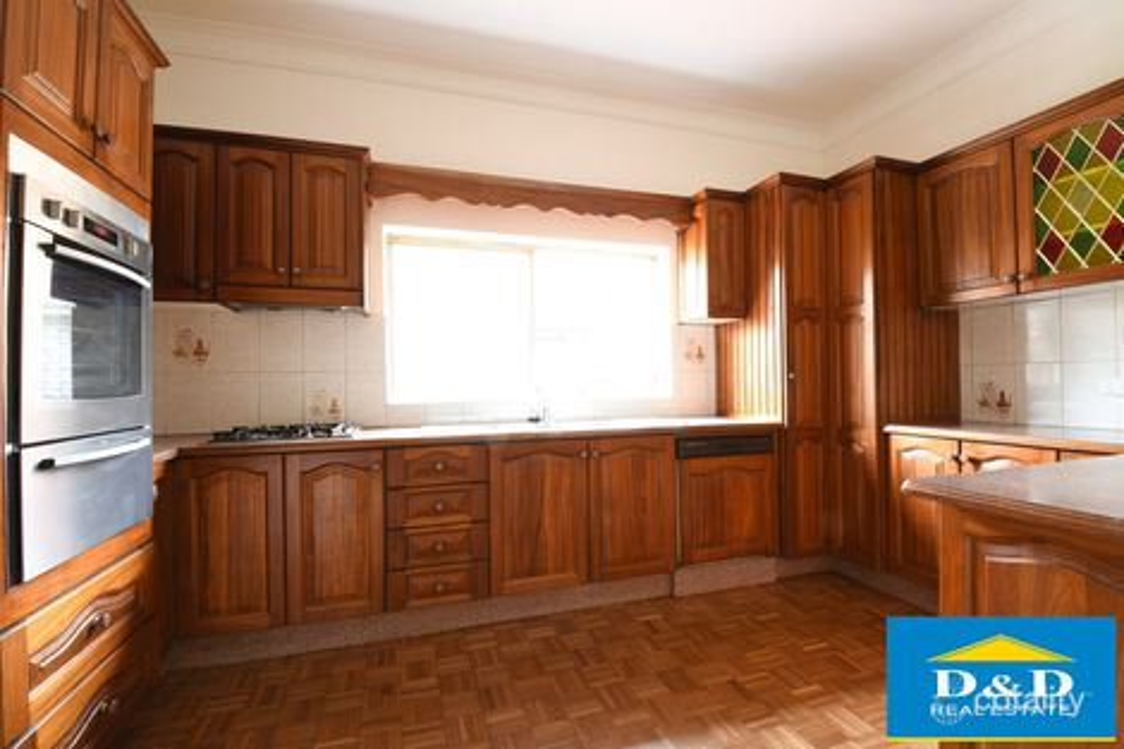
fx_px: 468
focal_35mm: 15
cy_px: 374
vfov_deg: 77.3
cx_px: 562
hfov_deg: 100.4
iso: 100
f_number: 11
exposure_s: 3
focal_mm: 10
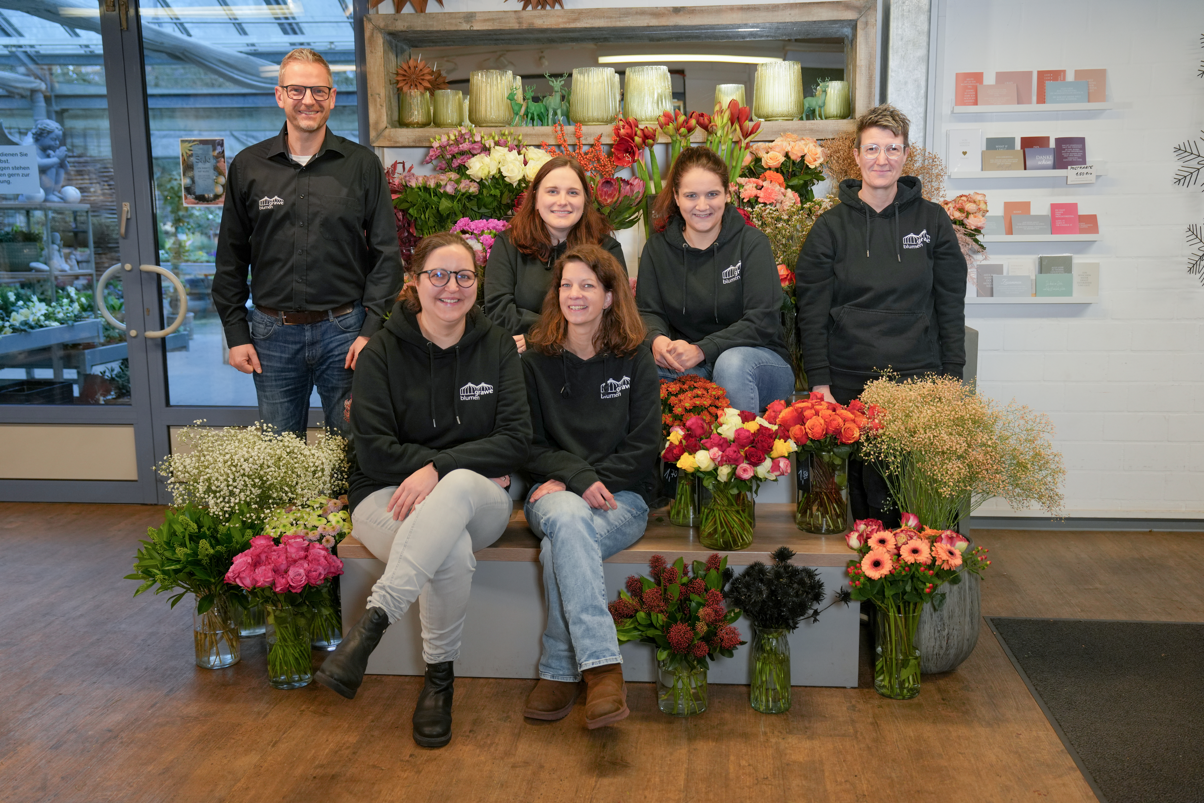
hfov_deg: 55.8
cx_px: 602
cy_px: 402
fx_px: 1137
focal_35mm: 34
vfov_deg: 38.9
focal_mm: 34
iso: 640
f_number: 2.8
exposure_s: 1/200
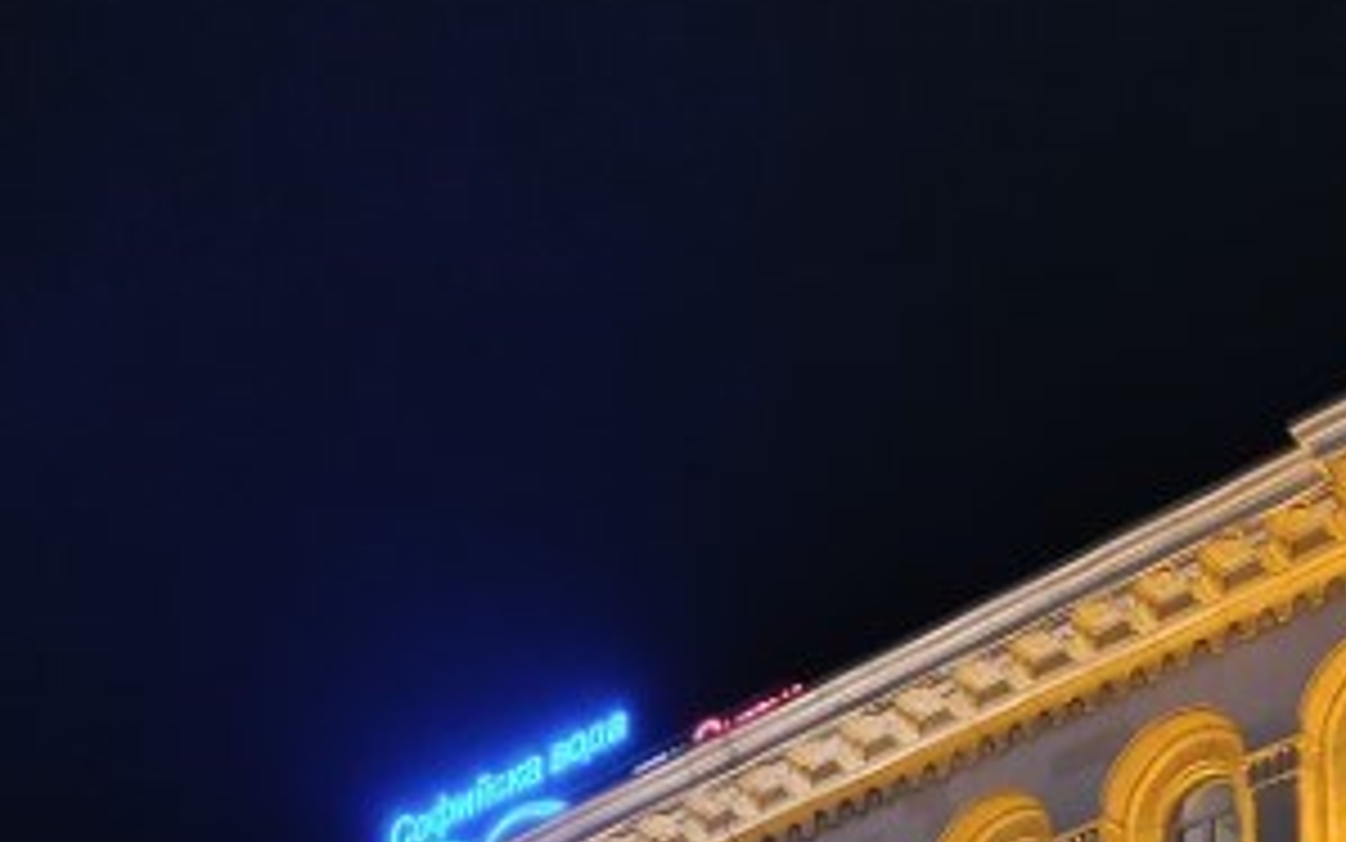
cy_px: 1517
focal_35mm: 78
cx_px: 675
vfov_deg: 14.7
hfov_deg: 26.5
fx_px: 2862
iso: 1600
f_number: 1.6
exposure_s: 1/20
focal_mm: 6.14
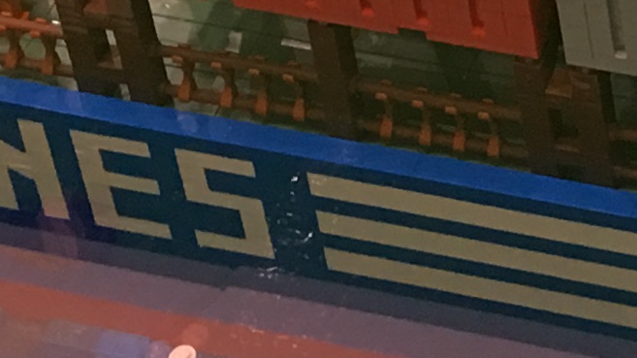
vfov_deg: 5.8
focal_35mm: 194
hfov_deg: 10.5
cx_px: 1085
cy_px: -781
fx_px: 3276
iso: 50
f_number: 2.2
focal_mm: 4.15
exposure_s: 1/33
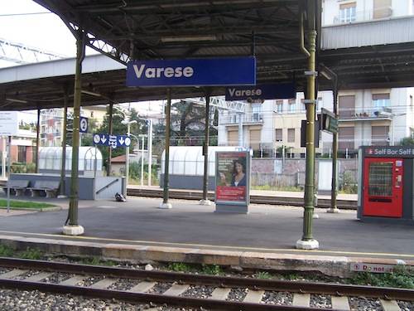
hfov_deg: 49.0
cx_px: 207
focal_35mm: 38
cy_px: 156
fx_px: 454
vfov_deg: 37.7
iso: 80
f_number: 2.8
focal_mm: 6.3
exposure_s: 1/125
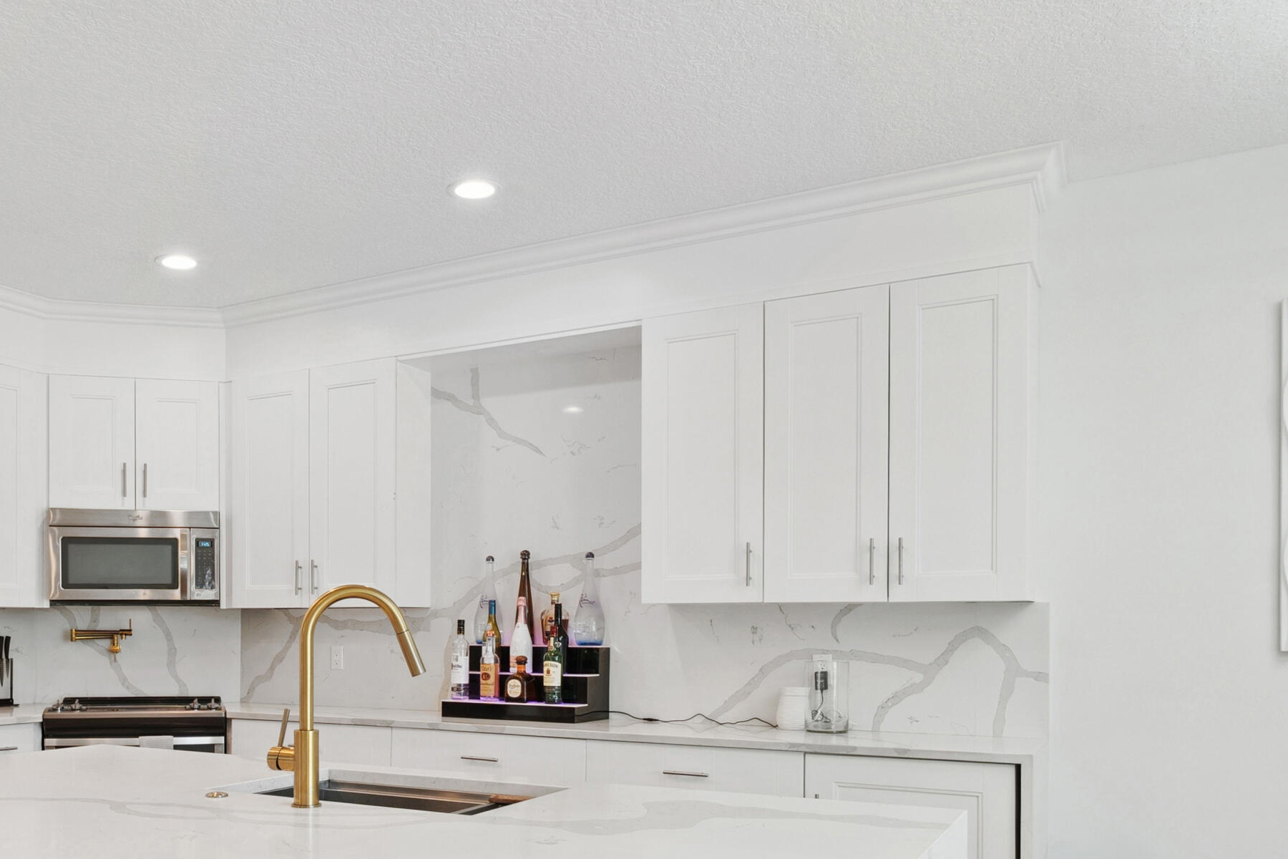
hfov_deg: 60.4
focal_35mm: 30
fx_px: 1073
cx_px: 427
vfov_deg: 42.4
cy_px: 632
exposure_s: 1/20
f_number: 9
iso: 200
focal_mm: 12
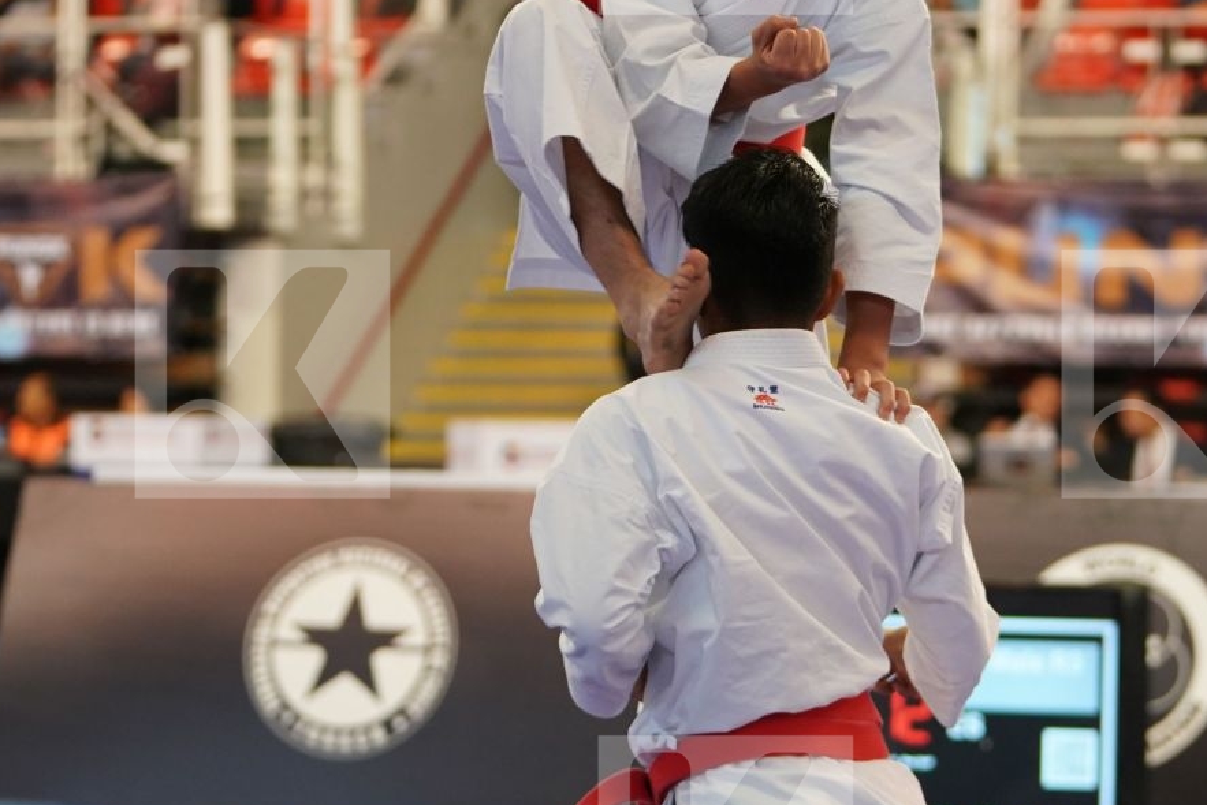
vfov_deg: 8.5
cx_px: 726
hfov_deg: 12.8
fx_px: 5398
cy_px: 374
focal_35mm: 161
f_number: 2.8
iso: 1600
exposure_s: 1/500
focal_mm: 79
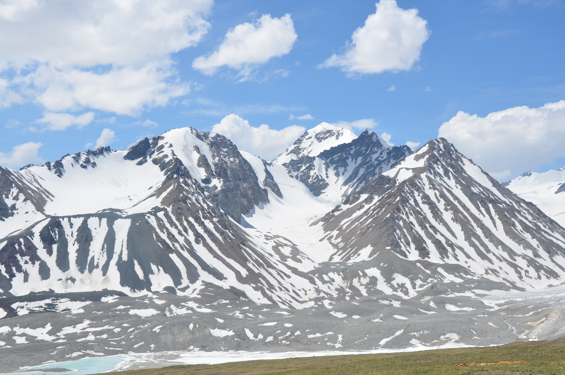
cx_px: 282
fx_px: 893
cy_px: 188
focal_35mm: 57
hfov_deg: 35.1
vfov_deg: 23.7
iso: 100
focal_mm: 38
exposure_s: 1/320
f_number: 9
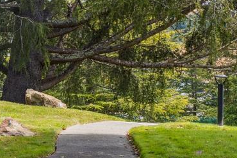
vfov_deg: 9.6
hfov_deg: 13.7
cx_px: -103
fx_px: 934
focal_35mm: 142
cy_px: 40
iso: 250
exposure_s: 1/400
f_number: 8
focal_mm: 35
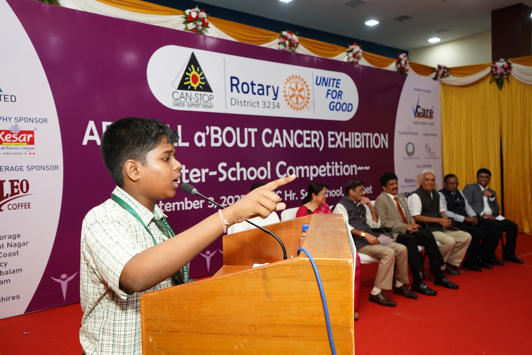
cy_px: 178
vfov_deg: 45.0
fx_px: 429
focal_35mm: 29
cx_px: 266
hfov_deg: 63.7
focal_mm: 29
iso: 2000
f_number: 5.6
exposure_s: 1/160
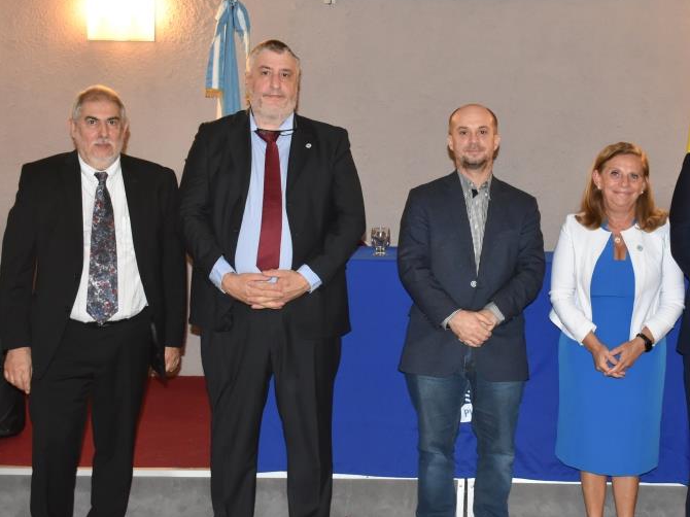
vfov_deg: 28.7
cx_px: 427
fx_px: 1011
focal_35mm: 51
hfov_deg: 37.5
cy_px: 246
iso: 1600
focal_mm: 23
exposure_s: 1/60
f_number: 5.6
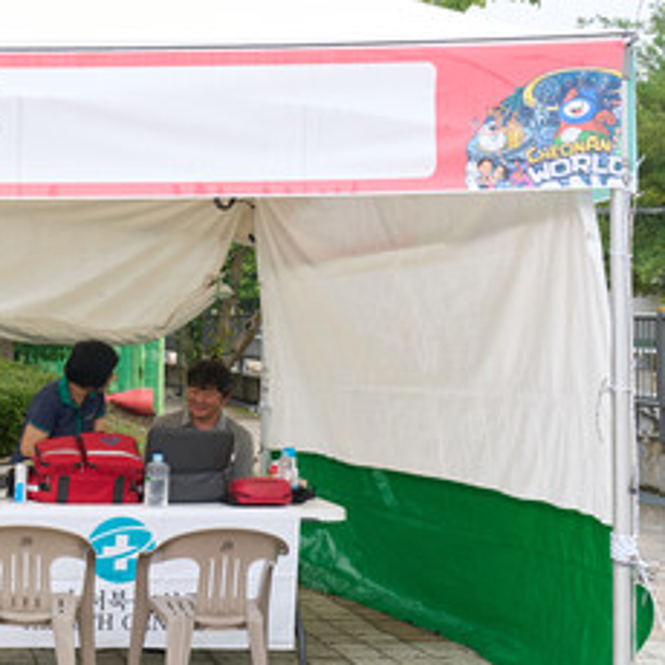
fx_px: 1543
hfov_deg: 22.5
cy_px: 278
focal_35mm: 71
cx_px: -121
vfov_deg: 24.3
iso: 640
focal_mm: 32
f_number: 7.1
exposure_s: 1/200
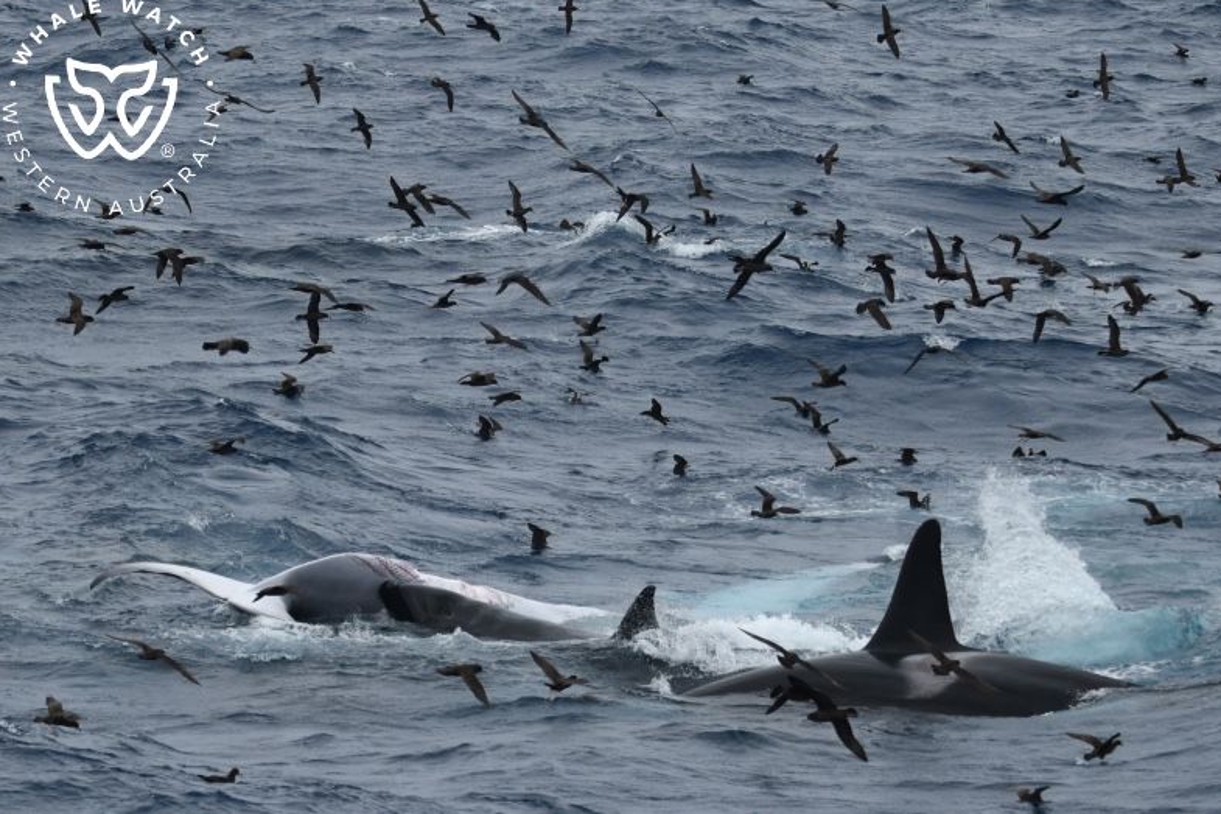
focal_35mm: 158
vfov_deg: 8.7
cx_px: 621
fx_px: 5357
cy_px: 402
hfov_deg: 13.0
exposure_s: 1/8000
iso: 900
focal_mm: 155
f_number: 5.6
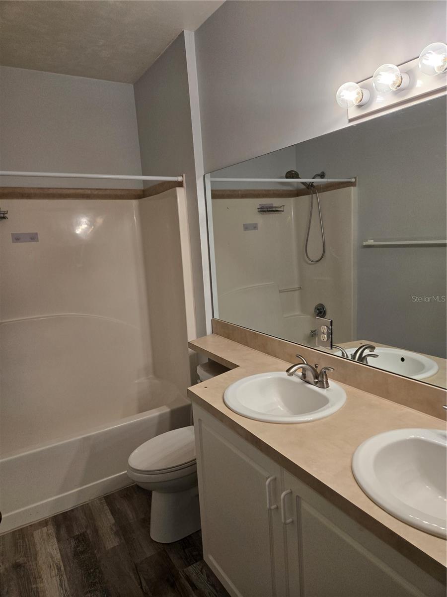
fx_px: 396
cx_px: 224
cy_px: 298
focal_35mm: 23
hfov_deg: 58.9
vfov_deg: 73.9
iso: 100
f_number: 1.8
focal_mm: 5.4
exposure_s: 1/120
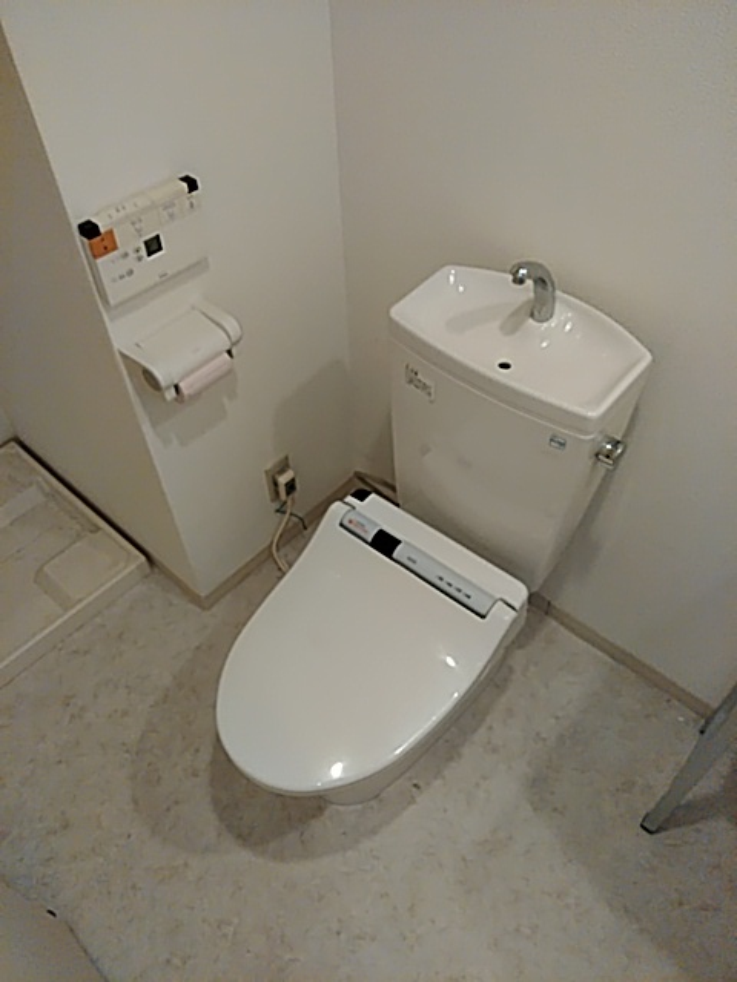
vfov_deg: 65.3
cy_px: 491
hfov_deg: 51.4
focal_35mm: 27
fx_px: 766
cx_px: 368
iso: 440
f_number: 2.2
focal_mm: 3.46
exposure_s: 1/100
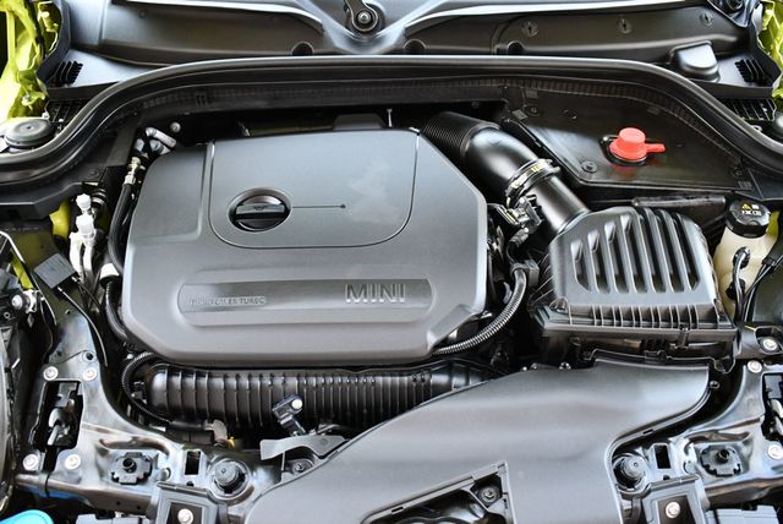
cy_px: 262
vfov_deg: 36.9
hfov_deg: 53.1
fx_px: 784
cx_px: 392
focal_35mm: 36
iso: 1000
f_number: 3.5
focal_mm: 18
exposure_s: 1/125
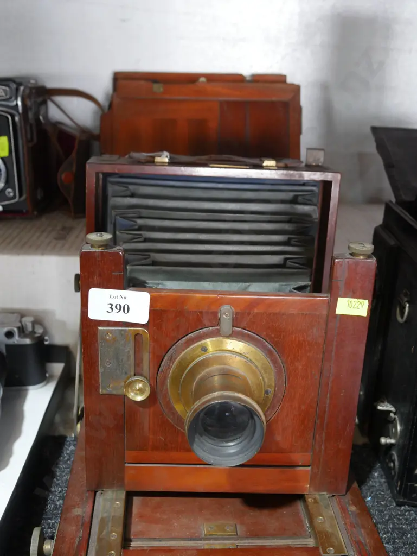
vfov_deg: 46.8
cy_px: 278
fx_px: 642
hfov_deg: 36.0
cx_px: 208
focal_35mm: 40
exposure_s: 1/60
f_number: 4.4
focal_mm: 20
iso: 1250
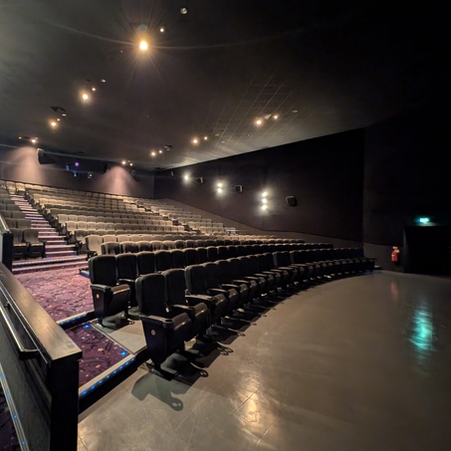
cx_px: 155
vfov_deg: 91.1
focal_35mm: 15
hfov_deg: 88.3
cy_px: 225
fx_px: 221
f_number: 1.95
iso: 820
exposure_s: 1/2.43
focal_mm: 2.23
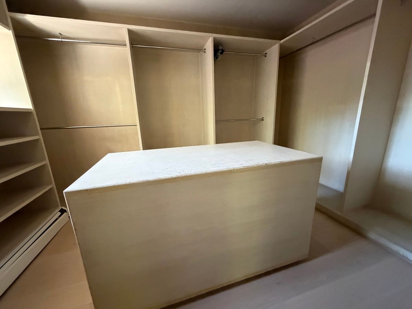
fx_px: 167
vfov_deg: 85.7
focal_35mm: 14
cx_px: 206
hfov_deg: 102.1
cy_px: 154
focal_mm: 2.22
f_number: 2.2
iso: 1000
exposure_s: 1/60
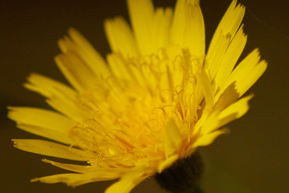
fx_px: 7649
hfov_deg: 2.2
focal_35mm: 953
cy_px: 92
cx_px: 146
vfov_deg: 1.4
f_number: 11
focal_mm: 600
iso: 6400
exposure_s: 1/8000
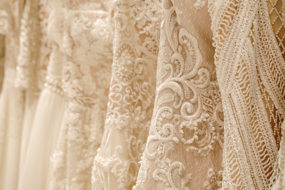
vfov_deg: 25.5
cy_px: 95
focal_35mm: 53
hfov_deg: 37.5
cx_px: 142
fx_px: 420
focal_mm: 35
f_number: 3.2
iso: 320
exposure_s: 1/100
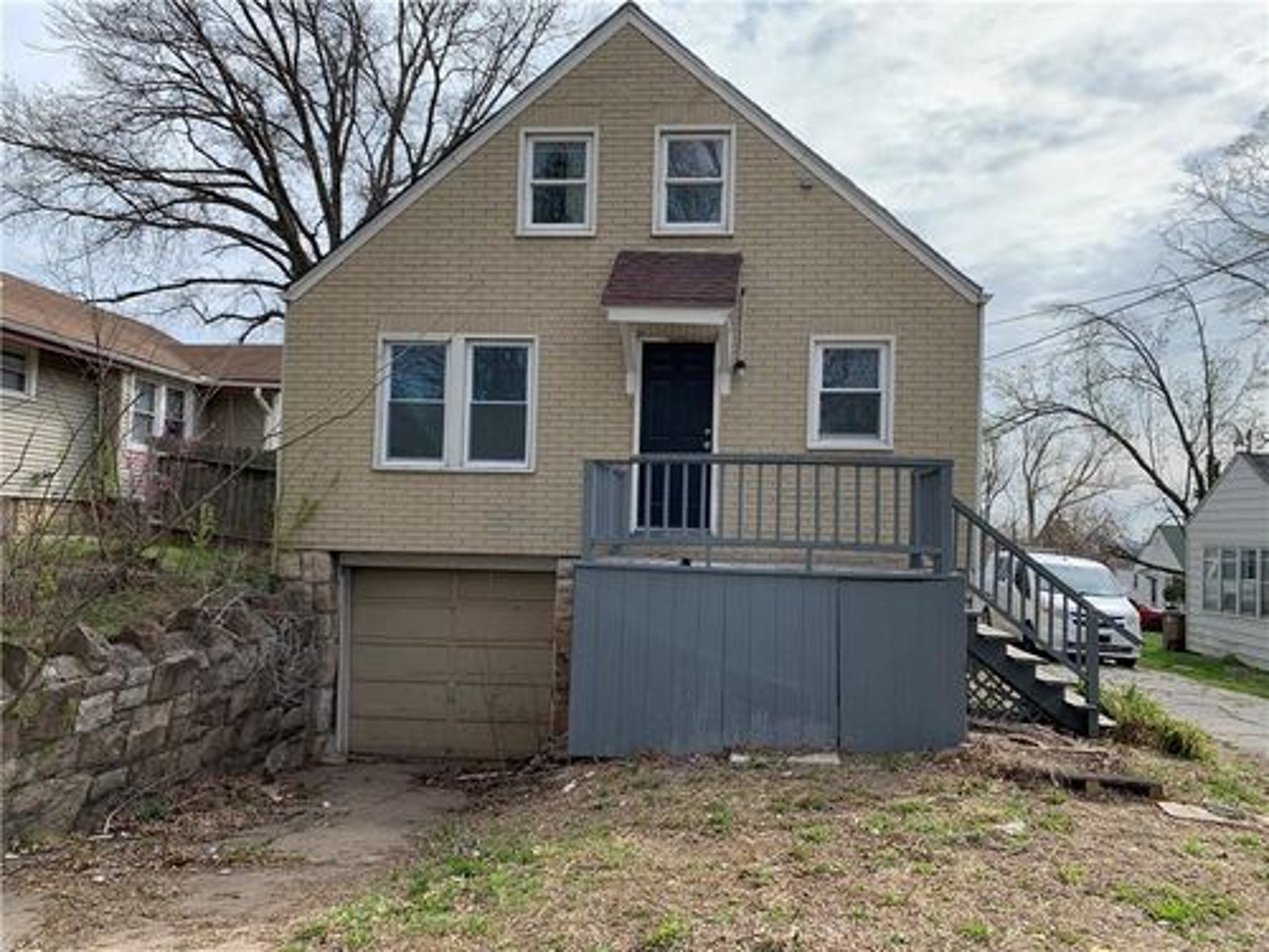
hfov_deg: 67.3
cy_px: 476
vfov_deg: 53.1
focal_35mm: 26
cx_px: 634
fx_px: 953
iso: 25
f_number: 1.8
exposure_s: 1/2114
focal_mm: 4.25
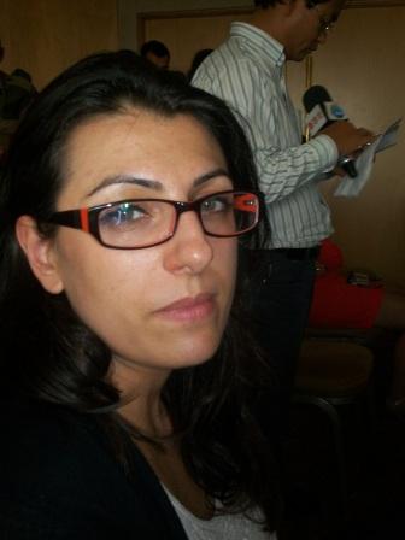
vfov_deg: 49.0
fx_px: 593
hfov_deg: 37.7
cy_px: 270
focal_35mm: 38
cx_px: 202
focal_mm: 6.3
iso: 80
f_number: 4.5
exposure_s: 1/30
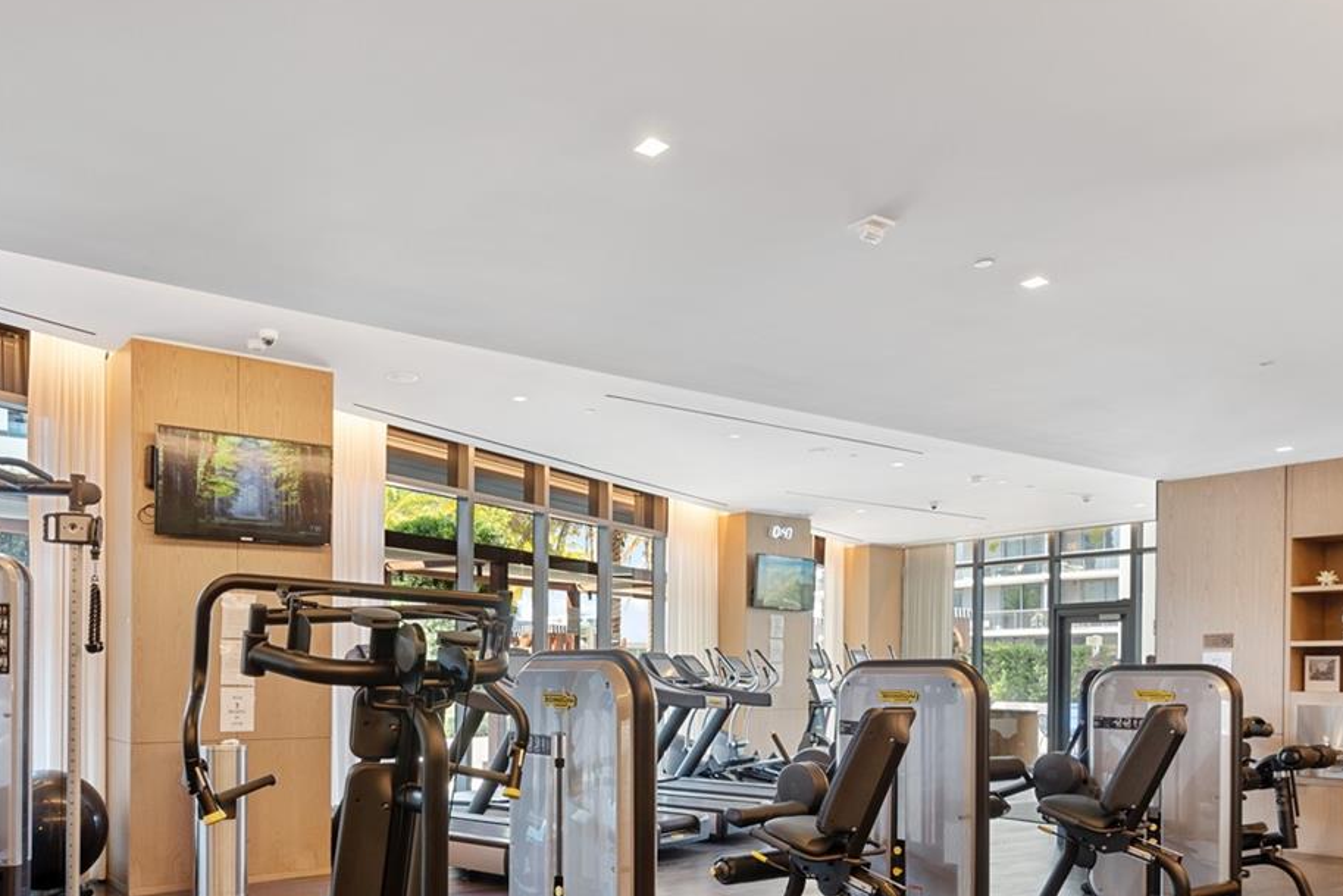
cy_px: 646
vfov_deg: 45.2
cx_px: 530
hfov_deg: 64.8
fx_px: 1045
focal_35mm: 28
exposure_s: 1/3
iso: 250
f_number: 8
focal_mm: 16
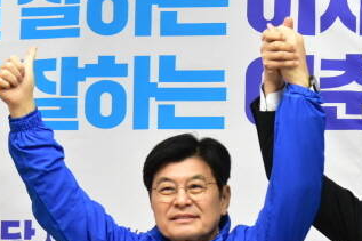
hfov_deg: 8.4
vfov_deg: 5.6
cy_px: 191
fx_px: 2442
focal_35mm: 243
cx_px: 321
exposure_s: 1/320
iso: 2000
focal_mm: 80
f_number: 4.5
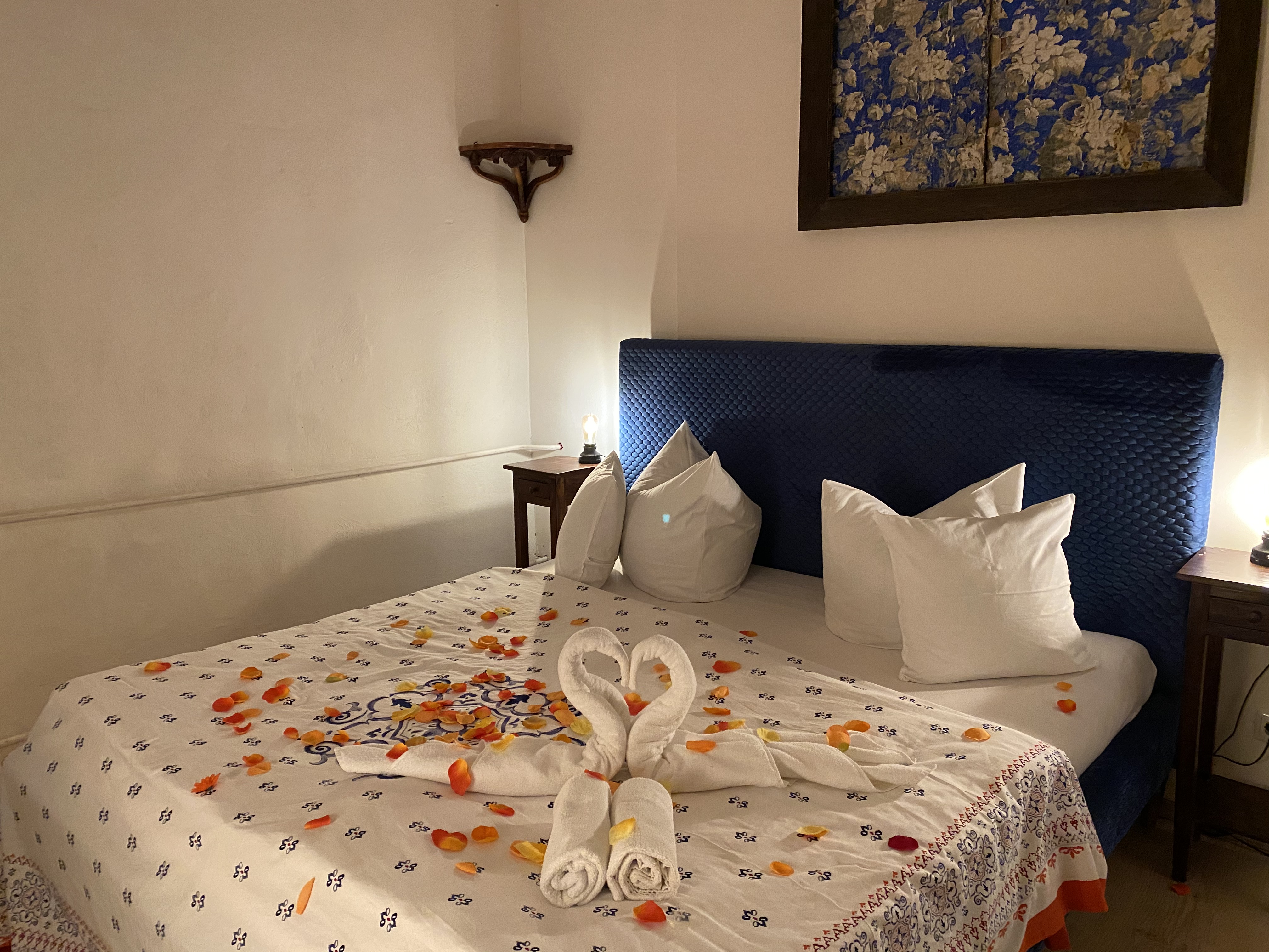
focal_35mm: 26
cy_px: 476
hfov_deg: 67.3
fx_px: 953
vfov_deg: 53.1
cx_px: 634
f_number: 1.8
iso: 400
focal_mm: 4.25
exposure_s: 1/50
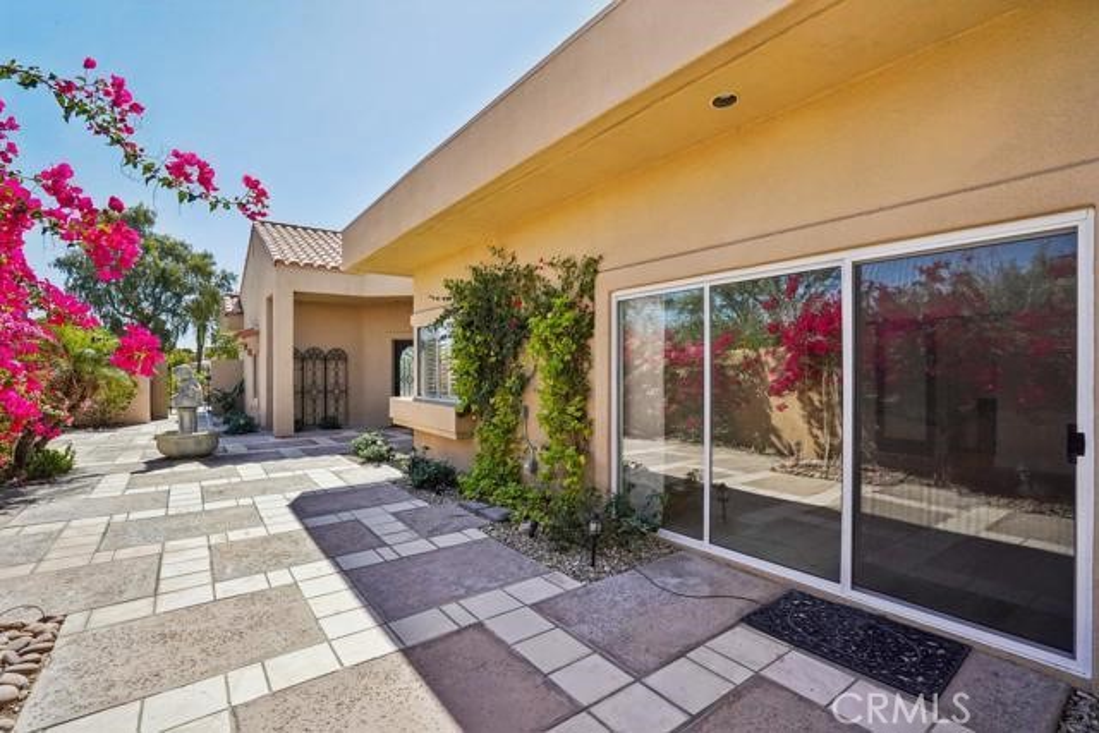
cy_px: 366
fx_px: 489
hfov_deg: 96.7
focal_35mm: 16
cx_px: 550
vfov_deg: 73.8
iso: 3200
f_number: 16
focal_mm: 16
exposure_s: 1/1000
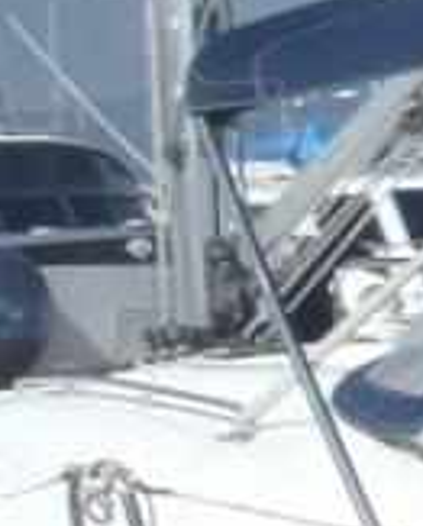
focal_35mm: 214
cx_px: 1237
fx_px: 3340
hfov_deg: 6.6
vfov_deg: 8.8
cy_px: 804
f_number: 5
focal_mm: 5
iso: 64
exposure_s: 1/500
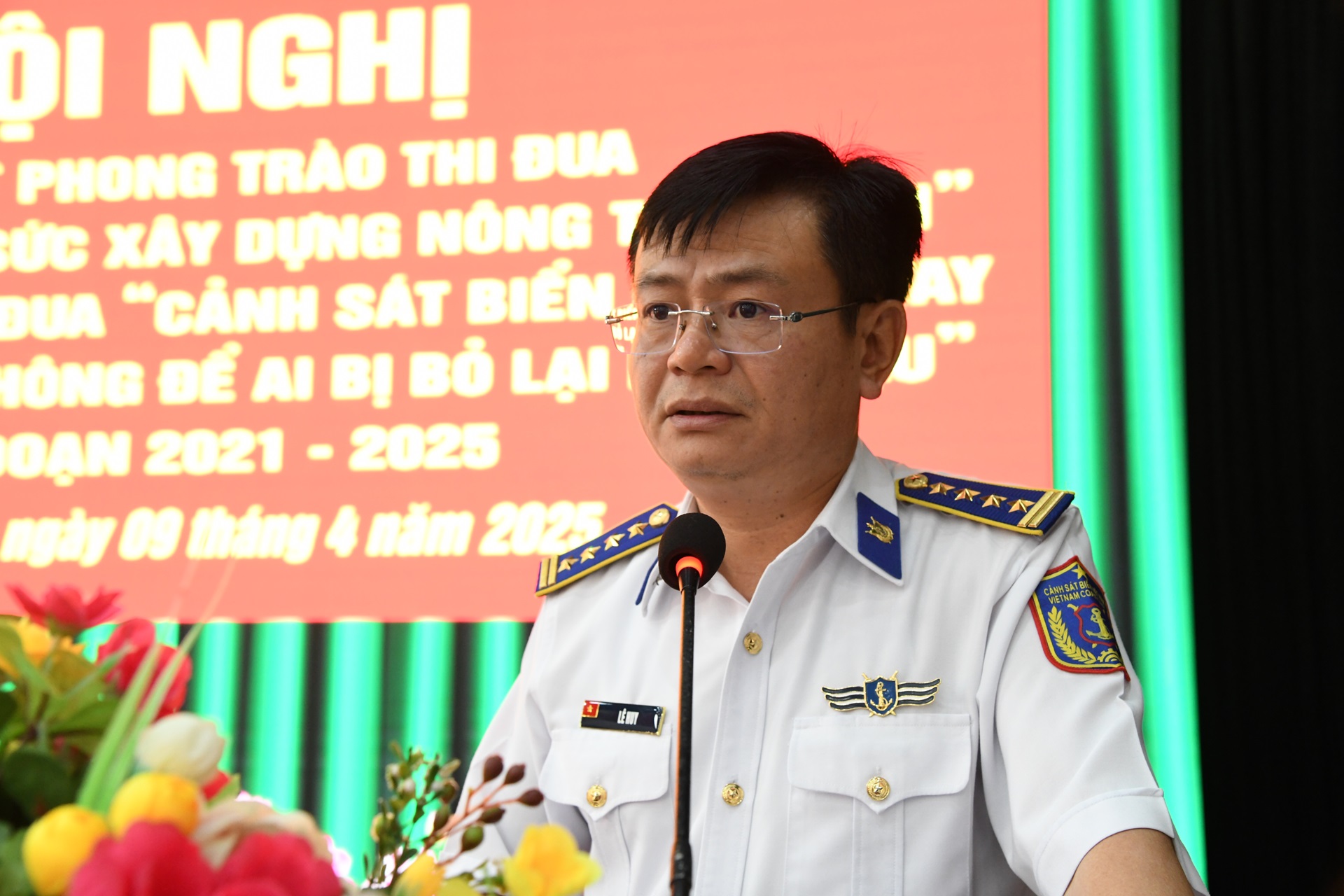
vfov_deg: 28.1
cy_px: 448
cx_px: 672
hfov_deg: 41.1
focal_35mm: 48
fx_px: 1792
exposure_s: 1/80
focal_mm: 48
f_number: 5.6
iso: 3200
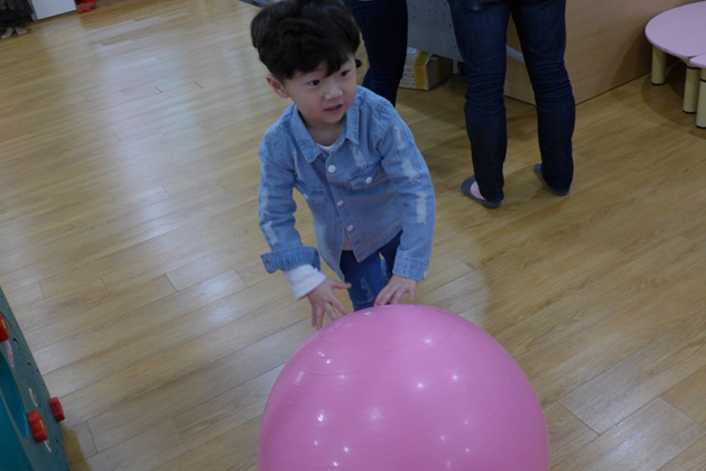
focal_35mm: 37
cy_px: 224
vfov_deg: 35.9
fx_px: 726
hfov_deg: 51.9
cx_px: 356
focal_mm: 6.9
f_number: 1.6
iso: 400
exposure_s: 1/250
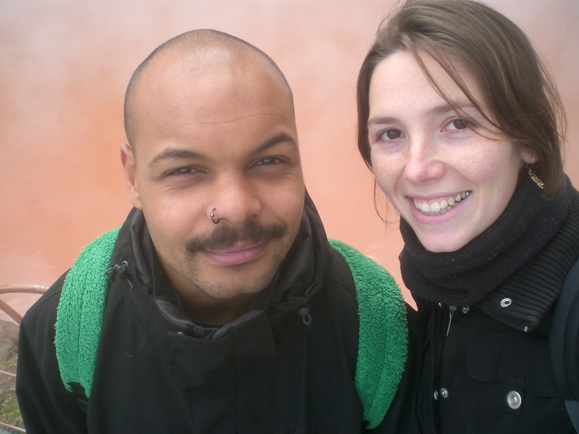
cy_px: 217
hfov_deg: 49.0
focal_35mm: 38
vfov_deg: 37.7
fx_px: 636
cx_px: 290
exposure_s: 1/125
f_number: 3.1
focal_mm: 6.3
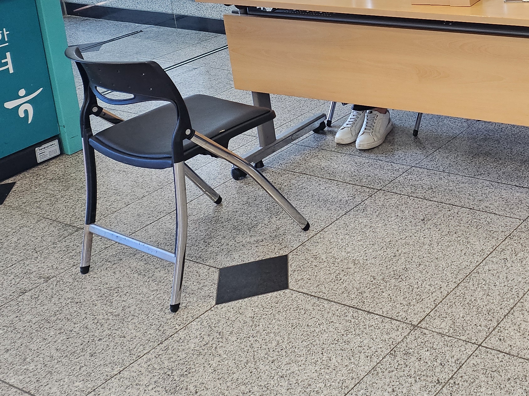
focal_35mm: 57
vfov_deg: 24.0
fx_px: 871
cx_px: 558
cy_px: -39
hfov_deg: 30.7
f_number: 1.8
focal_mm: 5
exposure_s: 1/120
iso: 250
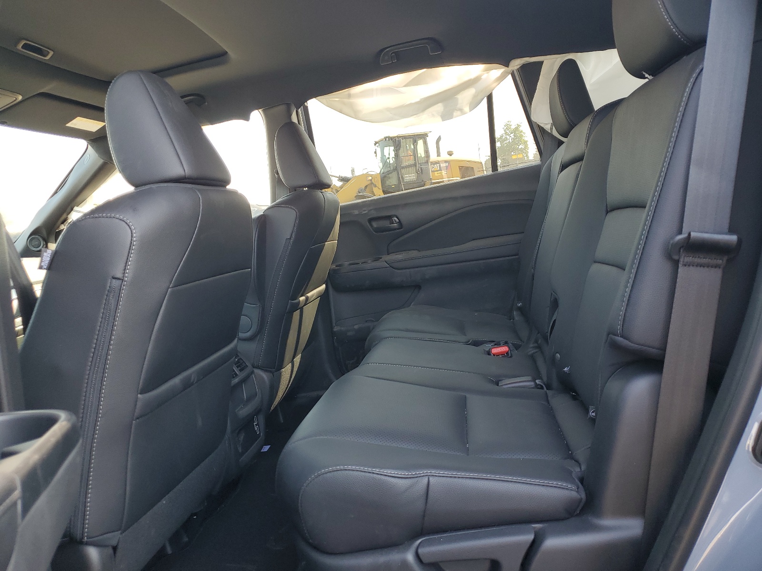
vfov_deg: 53.1
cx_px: 381
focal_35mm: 26
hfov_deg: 67.3
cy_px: 286
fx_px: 572
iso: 53
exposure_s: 1/120
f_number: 1.5
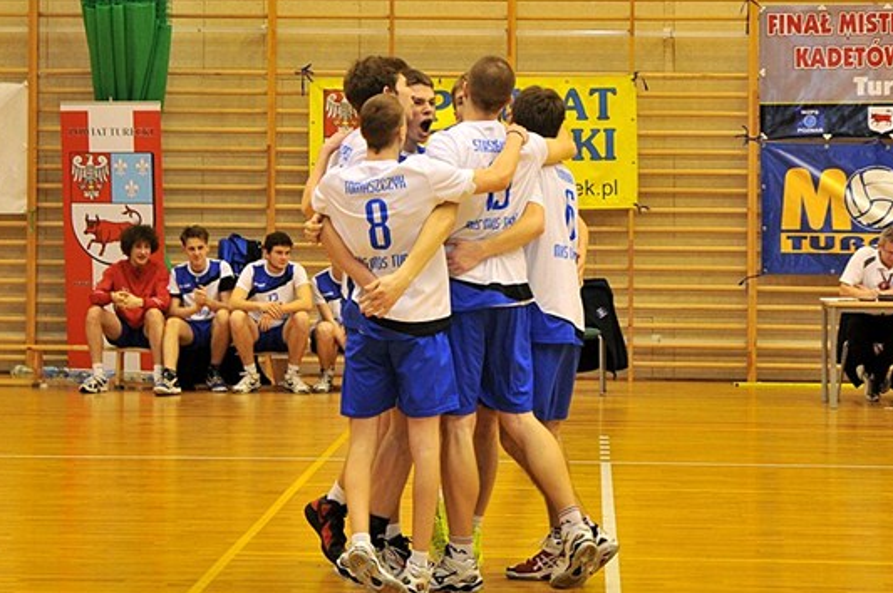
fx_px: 2230
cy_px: 267
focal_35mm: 90
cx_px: 489
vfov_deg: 15.1
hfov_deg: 22.6
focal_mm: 50
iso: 560
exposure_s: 1/125
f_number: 3.3
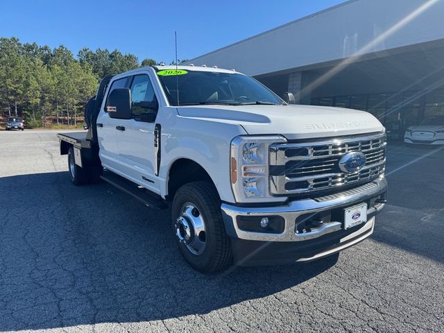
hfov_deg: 71.6
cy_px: 166
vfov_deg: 56.8
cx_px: 222
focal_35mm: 24
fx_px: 308
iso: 80
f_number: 1.78
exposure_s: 1/2331
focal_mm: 6.76
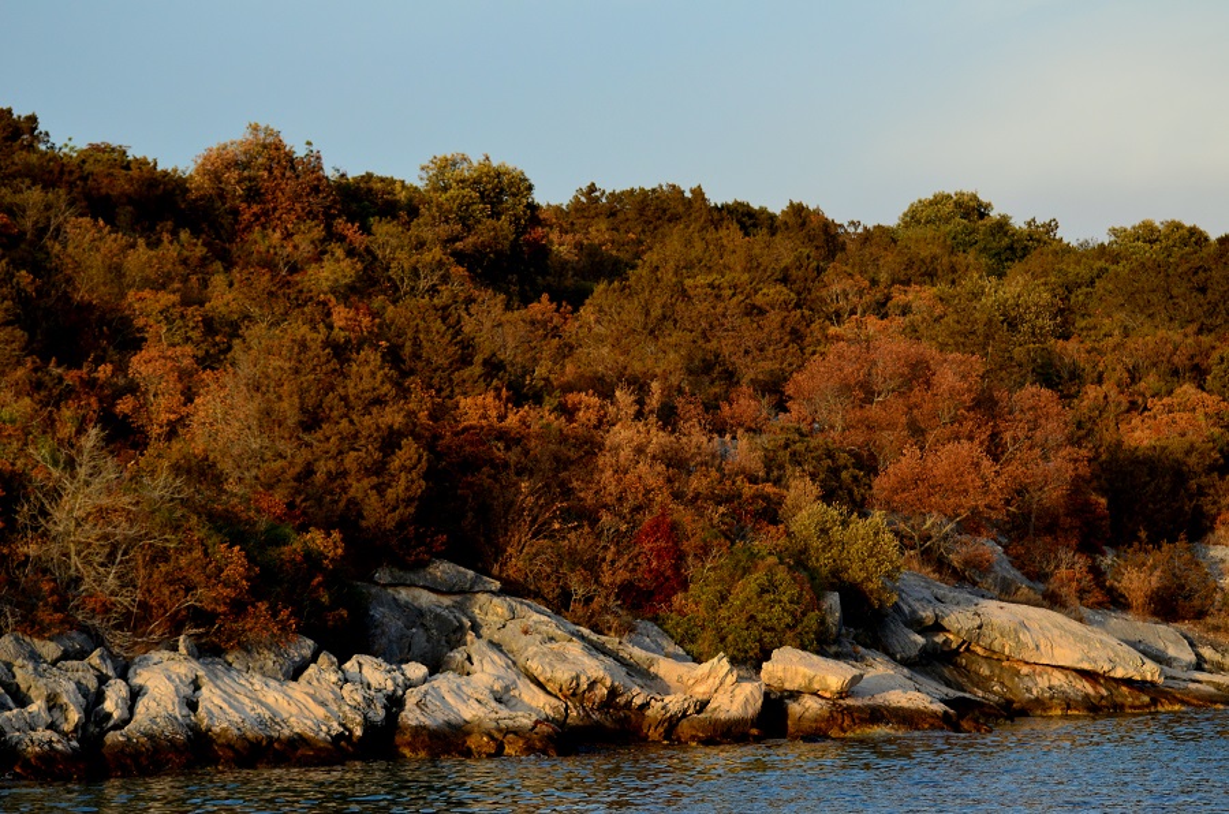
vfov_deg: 13.0
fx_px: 3577
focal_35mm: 105
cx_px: 614
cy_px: 407
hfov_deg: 19.5
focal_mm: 70
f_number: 4.5
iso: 640
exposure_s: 1/1600
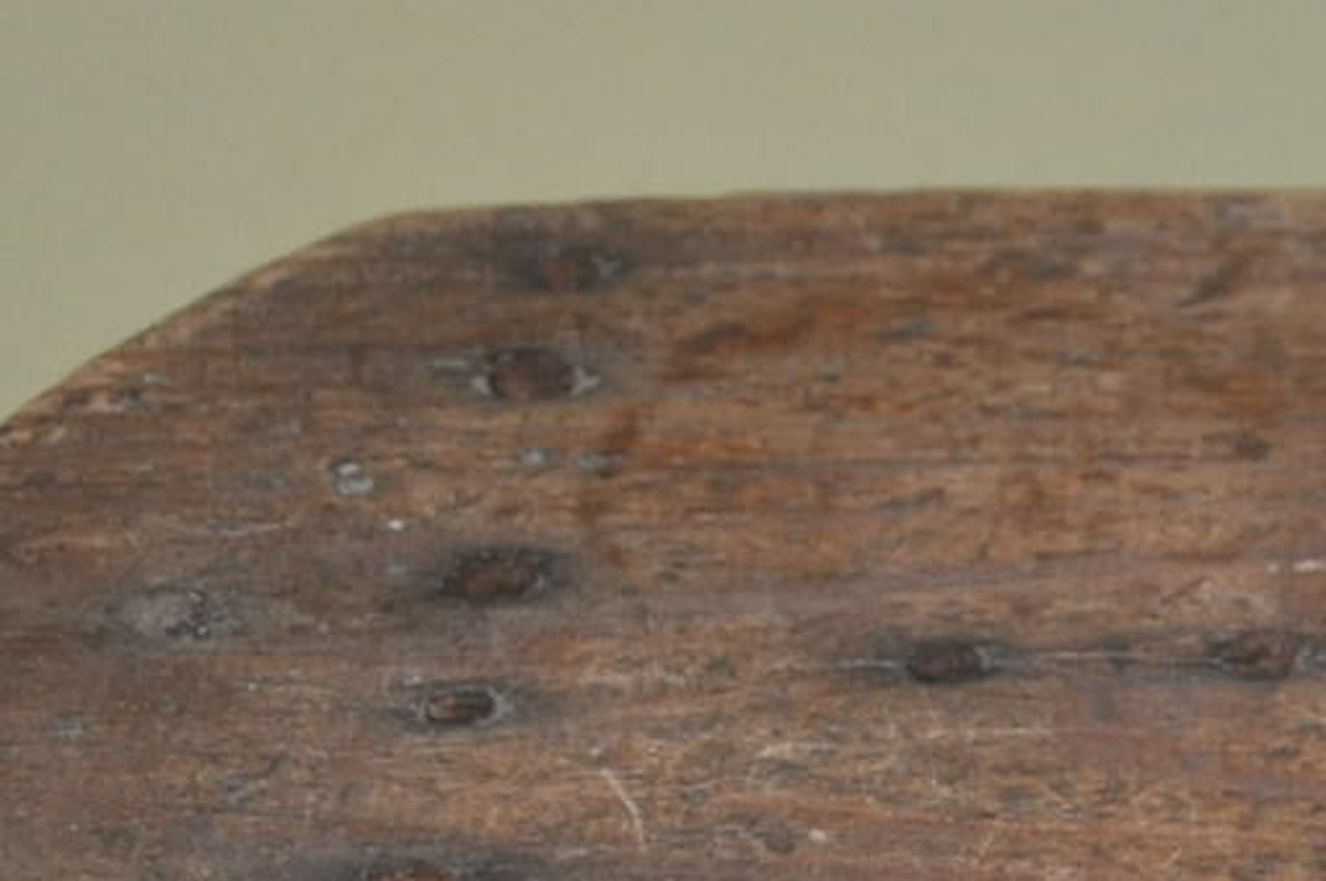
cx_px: 1906
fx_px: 7394
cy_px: 1630
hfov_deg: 10.0
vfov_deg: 6.6
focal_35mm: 201
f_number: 4.2
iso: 800
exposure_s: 1/60
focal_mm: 32
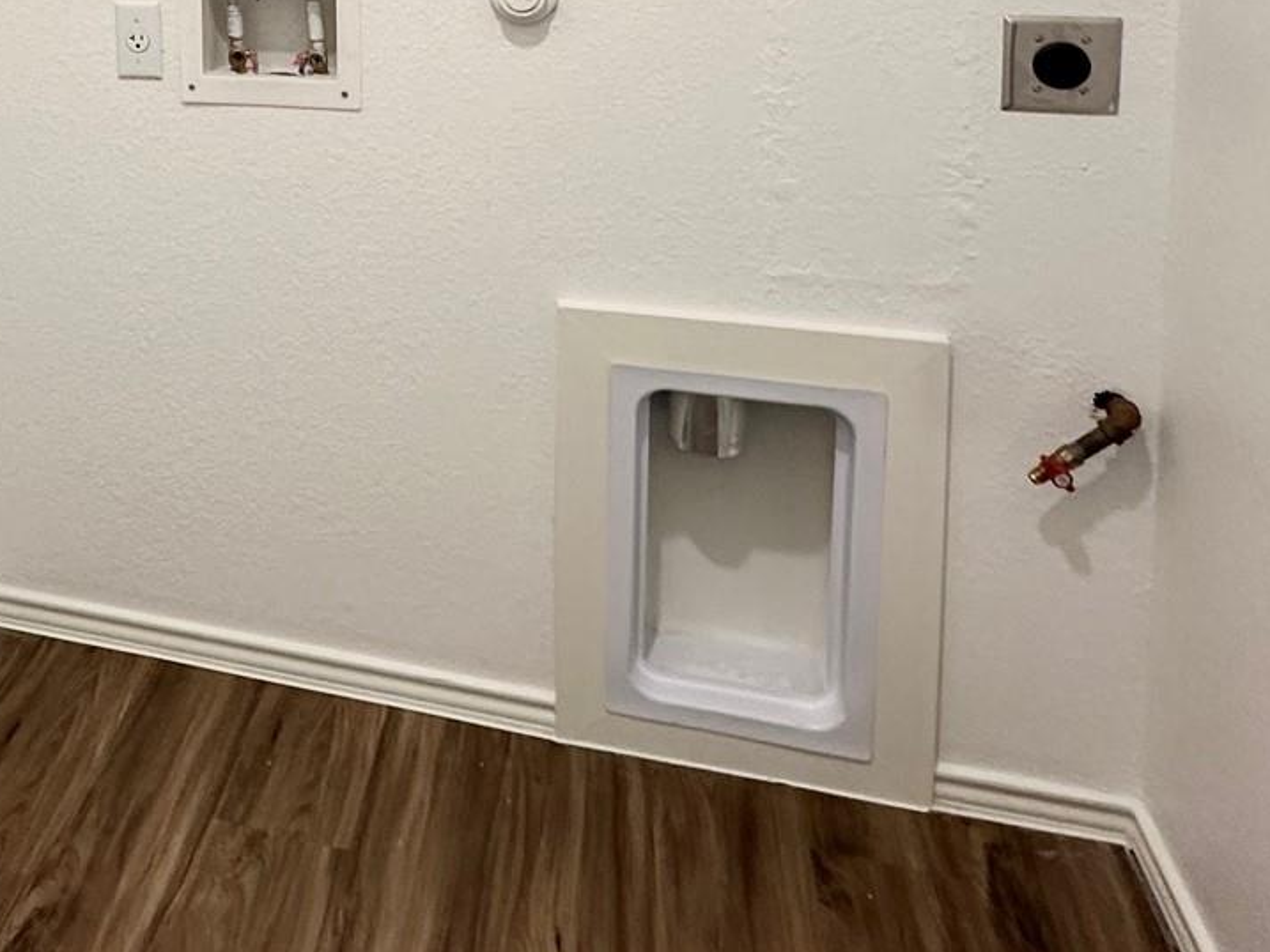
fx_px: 1468
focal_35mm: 40
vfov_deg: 32.4
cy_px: -50
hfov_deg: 41.8
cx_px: 58
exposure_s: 1/60
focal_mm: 2.22
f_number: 2.2
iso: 200
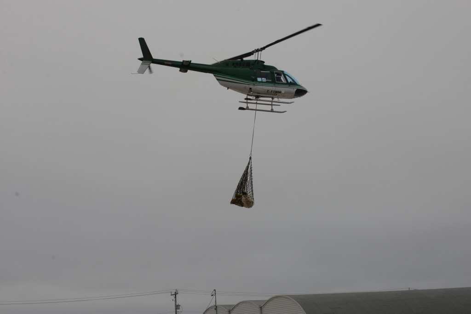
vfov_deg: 19.5
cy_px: 157
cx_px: 236
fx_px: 916
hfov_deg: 28.8
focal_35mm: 70
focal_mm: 70
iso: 500
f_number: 9
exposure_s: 1/1000
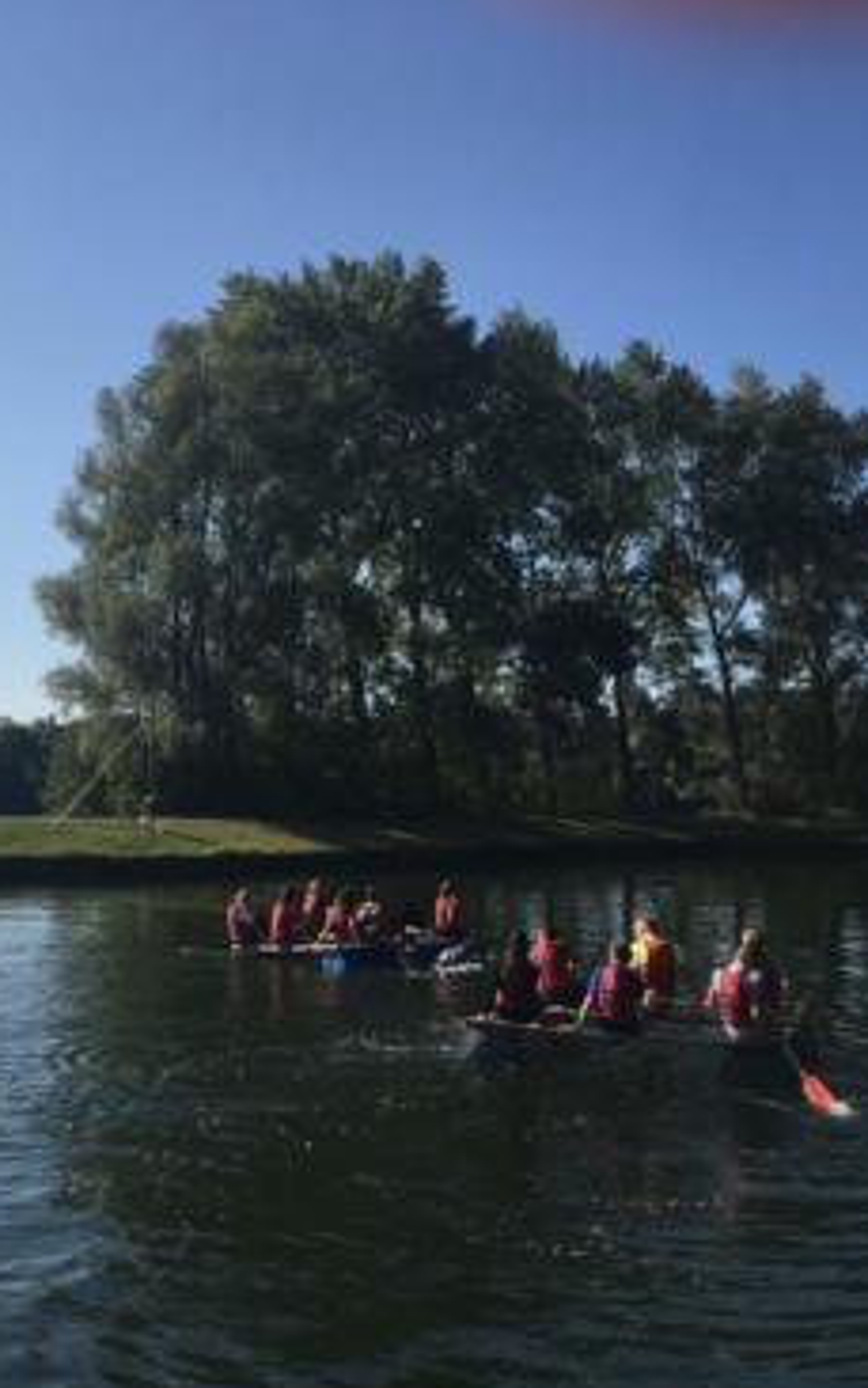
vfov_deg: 47.2
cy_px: 700
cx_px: 110
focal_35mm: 42
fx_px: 1588
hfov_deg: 29.5
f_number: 2.2
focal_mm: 4.15
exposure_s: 1/2024
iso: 25
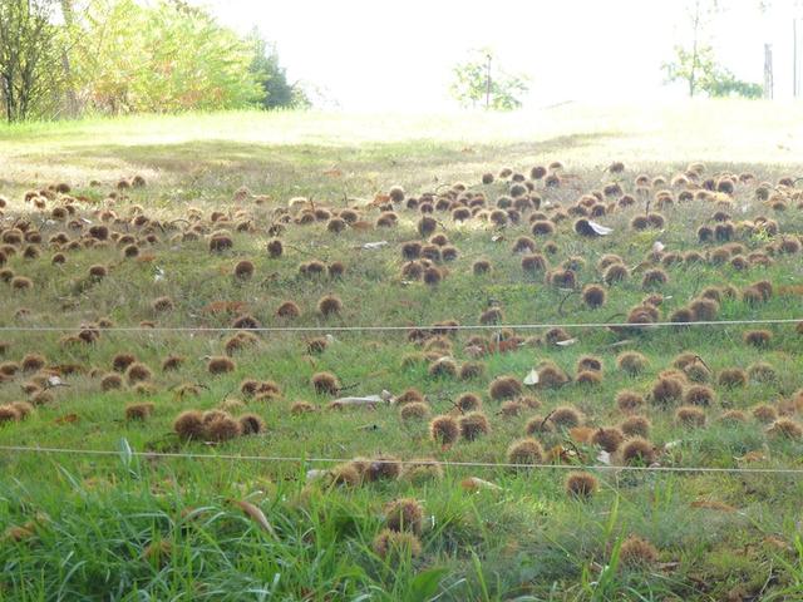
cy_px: 301
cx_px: 402
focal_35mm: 144
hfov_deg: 13.7
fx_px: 3340
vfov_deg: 10.3
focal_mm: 23.4
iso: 200
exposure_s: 1/80
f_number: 5.2
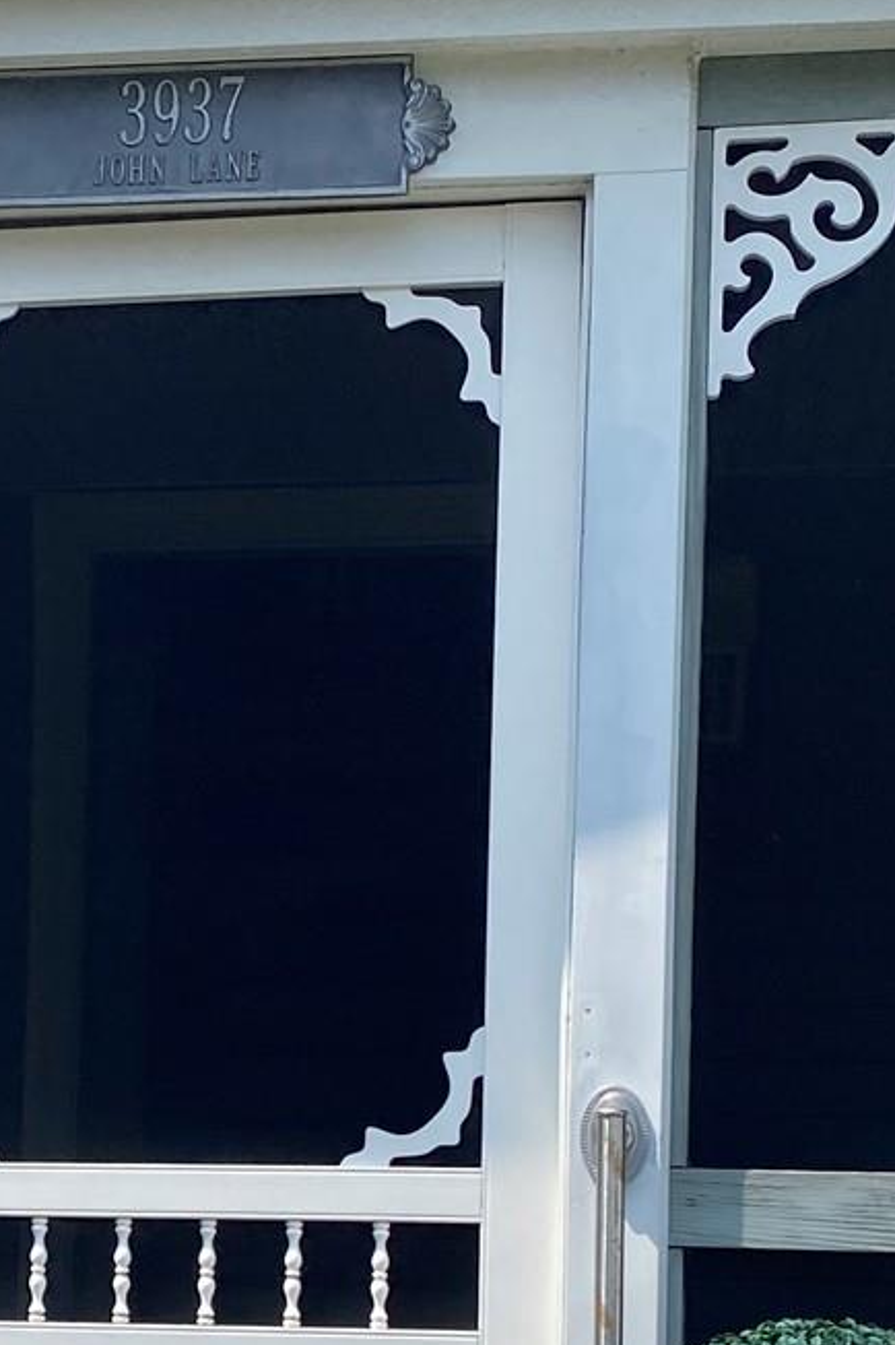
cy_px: 1174
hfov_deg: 15.8
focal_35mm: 85
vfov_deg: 23.4
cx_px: 43
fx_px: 3173
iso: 32
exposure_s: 1/1996
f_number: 1.8
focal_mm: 4.25
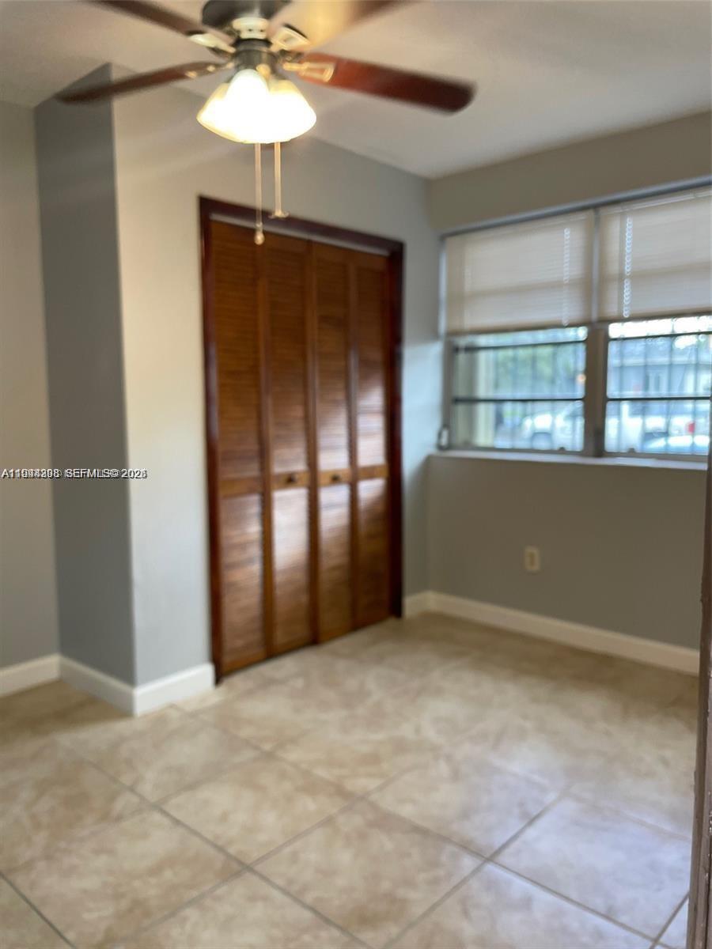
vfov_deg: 67.3
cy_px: 474
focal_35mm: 26
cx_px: 356
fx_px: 713
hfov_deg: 53.1
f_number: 1.6
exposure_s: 1/120
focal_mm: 4.2
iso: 125
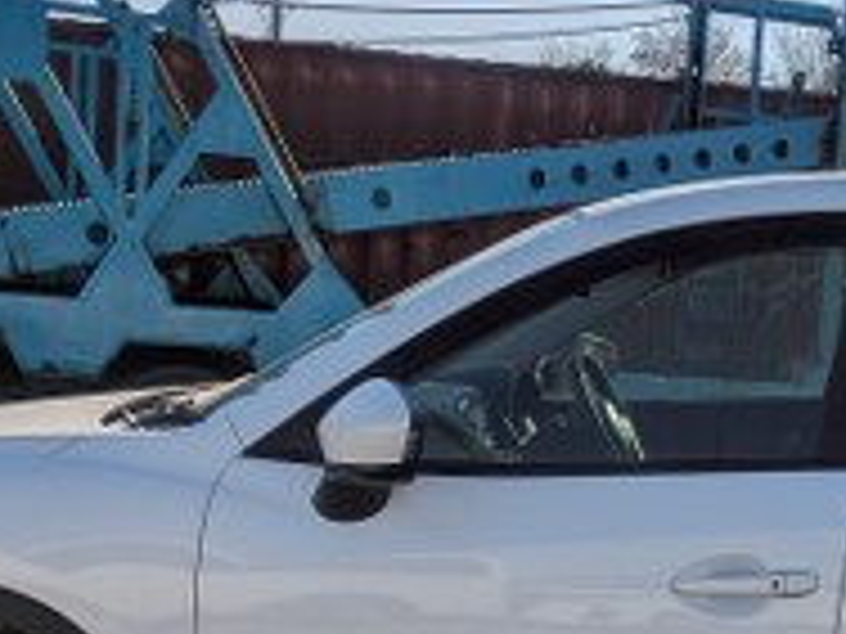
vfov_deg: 18.2
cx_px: 734
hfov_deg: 23.9
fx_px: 1955
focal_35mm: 80
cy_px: 533
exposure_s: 1/3745
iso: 49
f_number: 1.89
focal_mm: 5.43
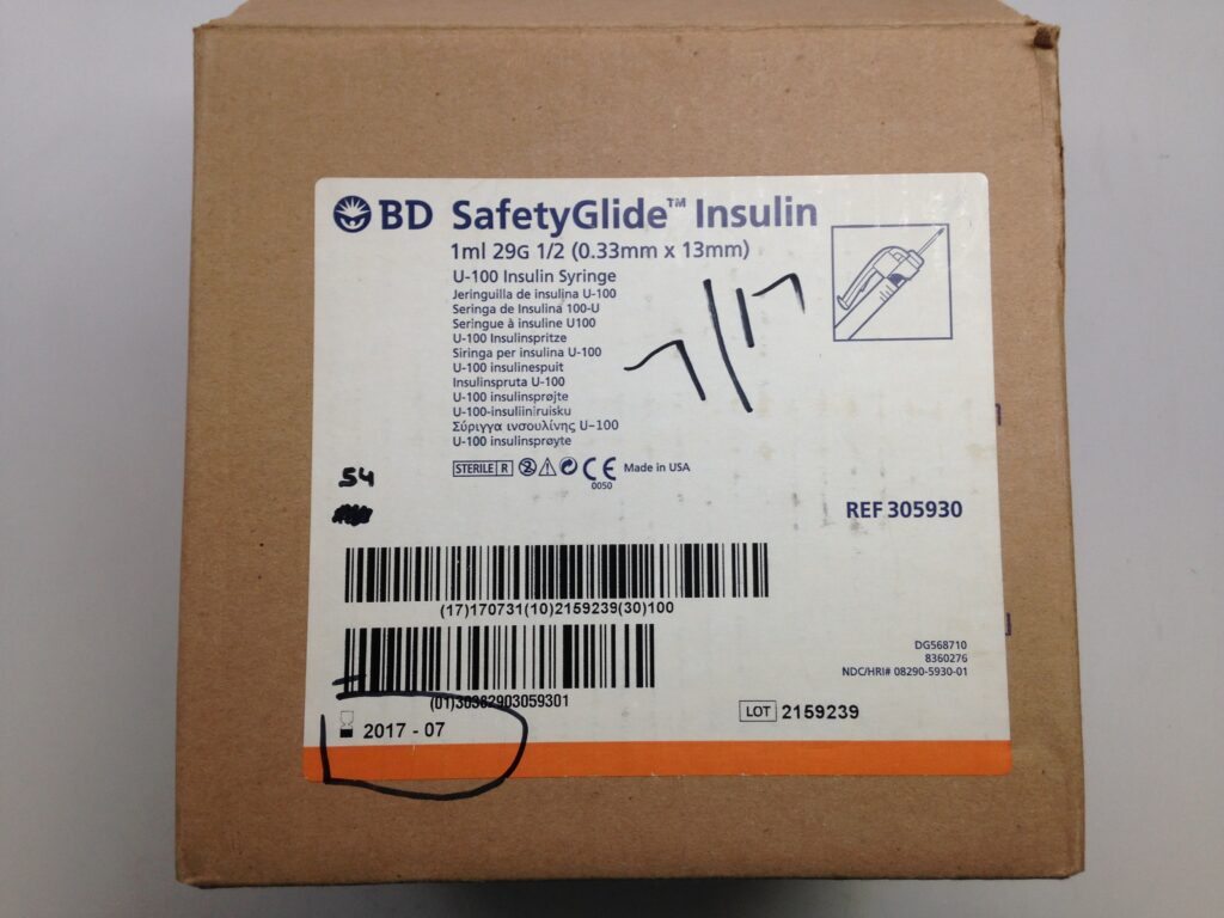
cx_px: 612
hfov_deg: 55.4
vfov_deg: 42.9
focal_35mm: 33
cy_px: 459
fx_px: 1167
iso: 50
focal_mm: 4.12
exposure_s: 1/60
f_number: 2.4
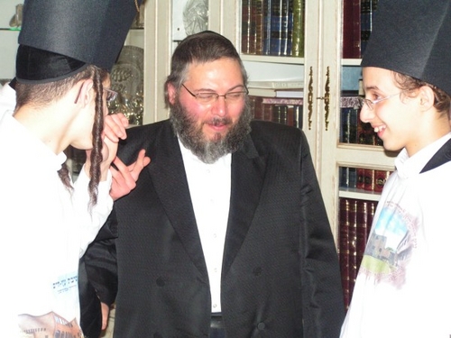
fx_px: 1368
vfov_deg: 14.1
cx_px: 226
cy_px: 169
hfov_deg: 18.7
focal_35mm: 105
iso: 200
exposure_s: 1/125
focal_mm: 17.5
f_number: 3.2
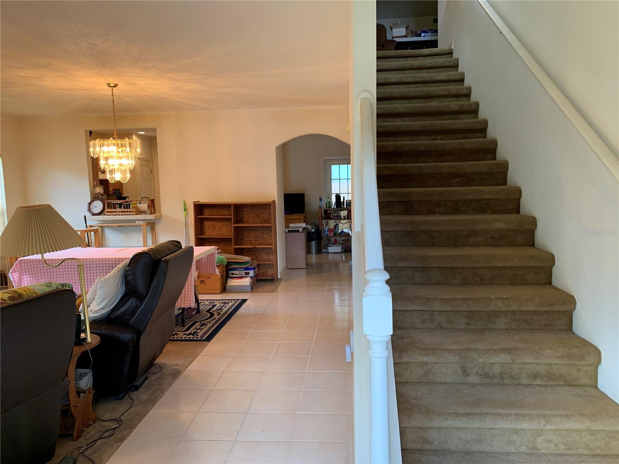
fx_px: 465
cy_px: 232
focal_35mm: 26
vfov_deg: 53.1
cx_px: 310
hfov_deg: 67.3
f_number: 1.8
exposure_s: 1/60
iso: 100
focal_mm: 4.25
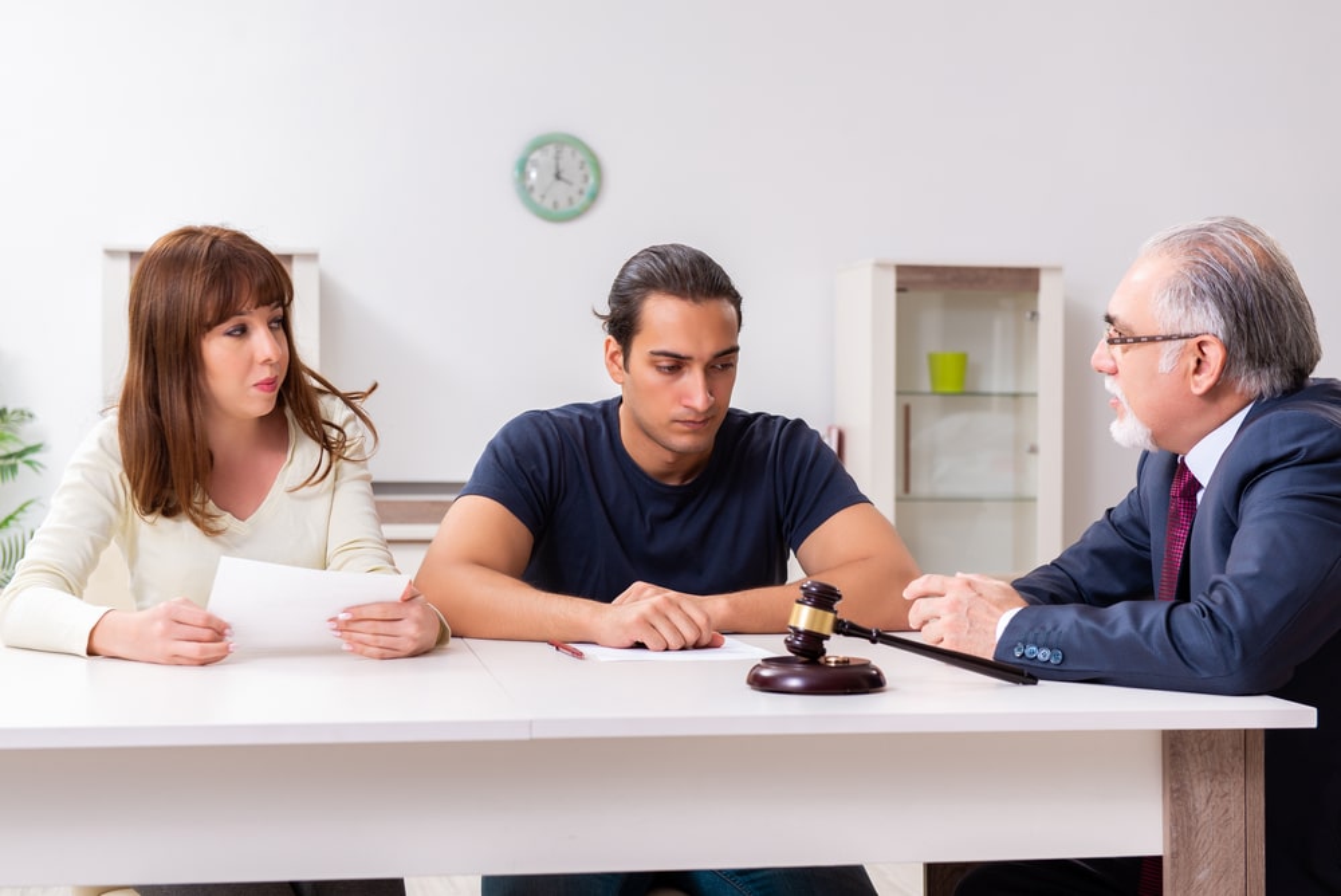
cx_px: 670
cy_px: 448
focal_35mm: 60
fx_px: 2236
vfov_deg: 22.7
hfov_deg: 33.4
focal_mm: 60
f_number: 5
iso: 125
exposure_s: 1/100
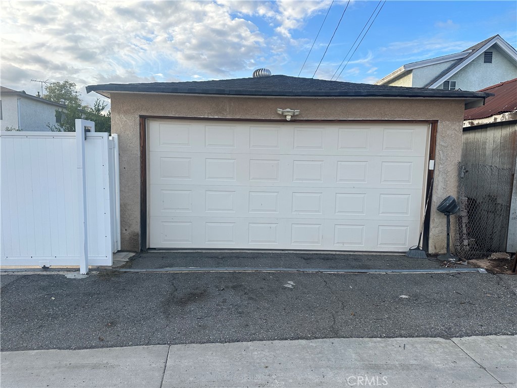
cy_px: 194
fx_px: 358
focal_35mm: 24
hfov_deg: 71.6
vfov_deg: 56.8
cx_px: 258
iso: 80
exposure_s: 1/1227
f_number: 1.78
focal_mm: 6.86
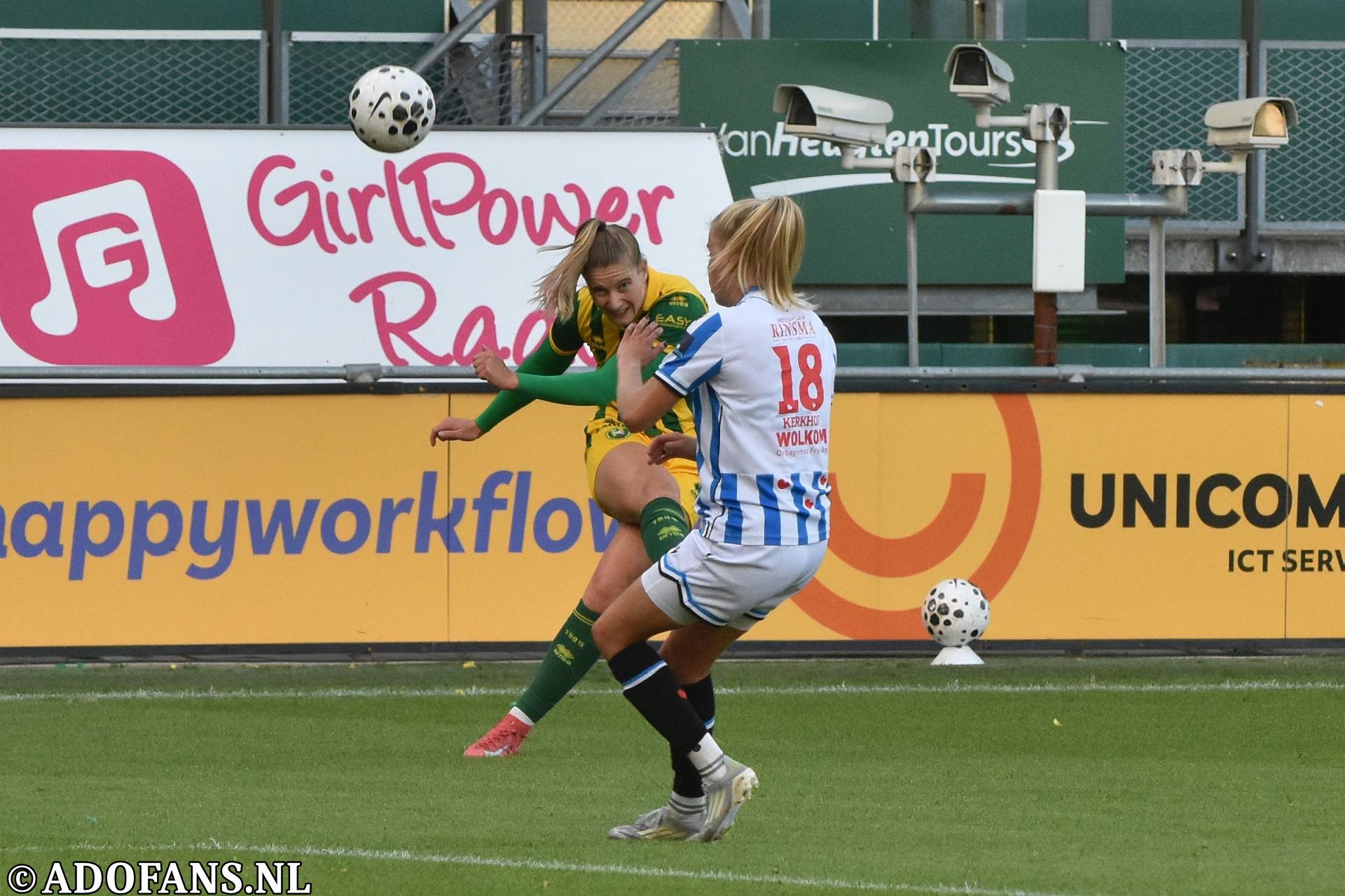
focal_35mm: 232
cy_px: 448
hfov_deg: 8.9
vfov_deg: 5.9
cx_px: 672
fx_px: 8686
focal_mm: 155
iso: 1000
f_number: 4.5
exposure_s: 1/1000
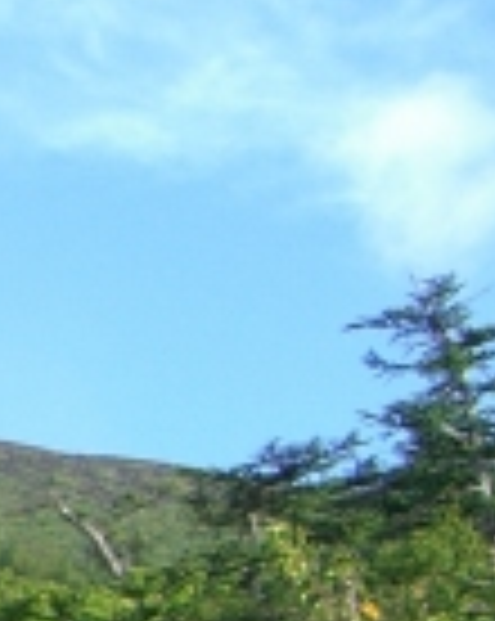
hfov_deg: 6.2
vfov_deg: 8.9
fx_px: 3946
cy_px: 702
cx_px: -1287
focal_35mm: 215
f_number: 2.8
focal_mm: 7.9
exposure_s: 1/250
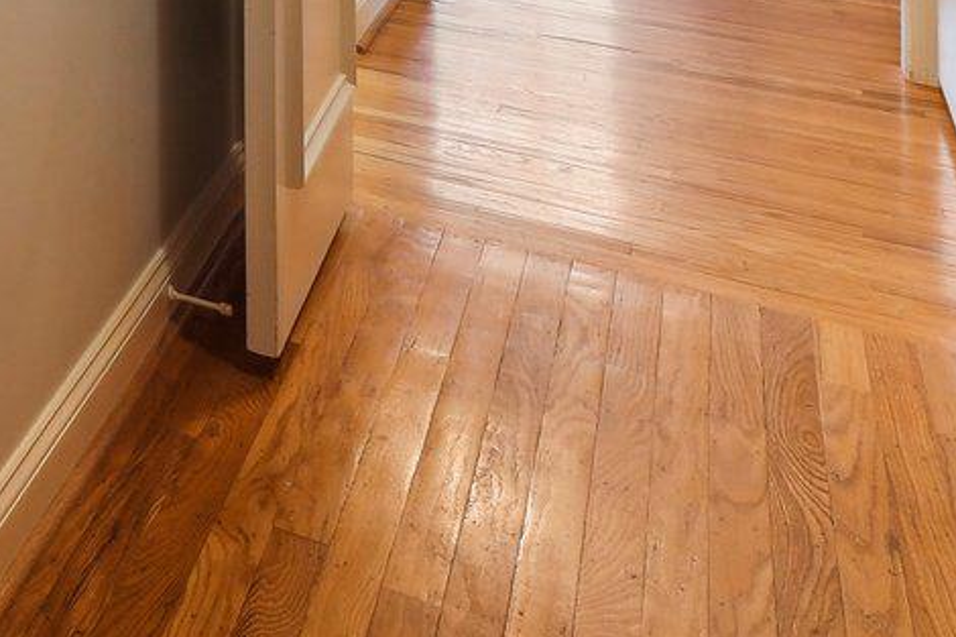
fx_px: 1619
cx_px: -960
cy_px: -508
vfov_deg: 17.8
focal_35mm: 61
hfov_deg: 19.1
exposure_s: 1/15
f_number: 8
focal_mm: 14
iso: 500
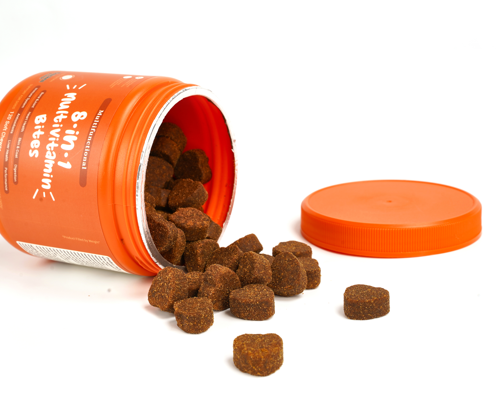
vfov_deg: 26.7
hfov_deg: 33.0
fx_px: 845
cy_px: 201
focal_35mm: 57
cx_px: 218
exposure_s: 1/80
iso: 100
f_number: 14
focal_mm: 50
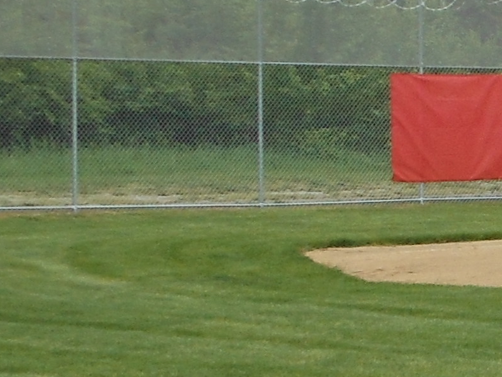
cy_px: 79
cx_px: 1306
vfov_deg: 7.7
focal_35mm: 192
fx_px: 2784
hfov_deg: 9.0
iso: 80
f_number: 3.5
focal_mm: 6
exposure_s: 1/640
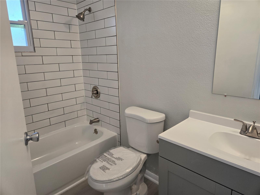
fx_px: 173
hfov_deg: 73.9
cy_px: 98
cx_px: 130
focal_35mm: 23
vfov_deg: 58.9
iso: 125
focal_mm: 5.4
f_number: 1.8
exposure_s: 1/120
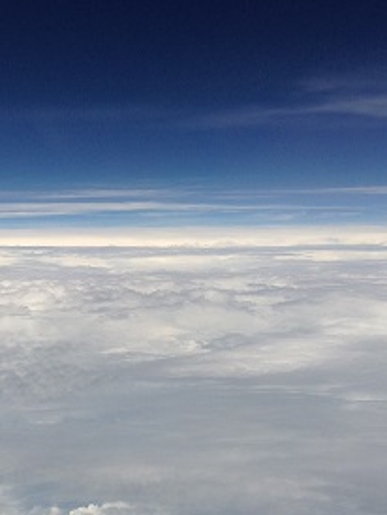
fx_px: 878
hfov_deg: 24.5
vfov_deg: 32.5
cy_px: 325
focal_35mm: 59
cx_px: 90
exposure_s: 1/3012
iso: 50
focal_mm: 4.12
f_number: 2.4
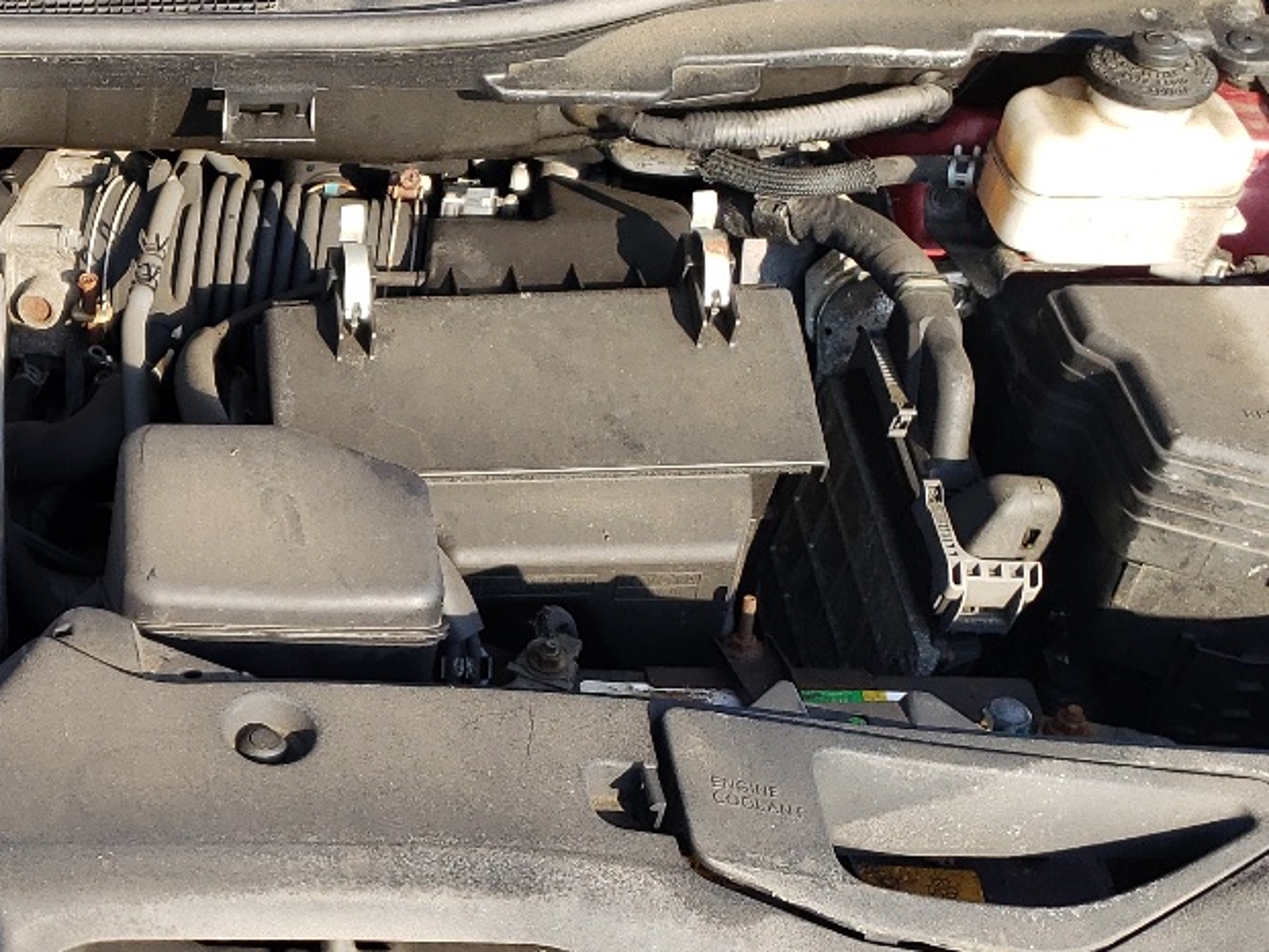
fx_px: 2457
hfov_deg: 27.0
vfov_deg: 21.8
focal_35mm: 67
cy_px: 699
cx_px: -69
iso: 50
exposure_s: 1/556
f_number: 1.5
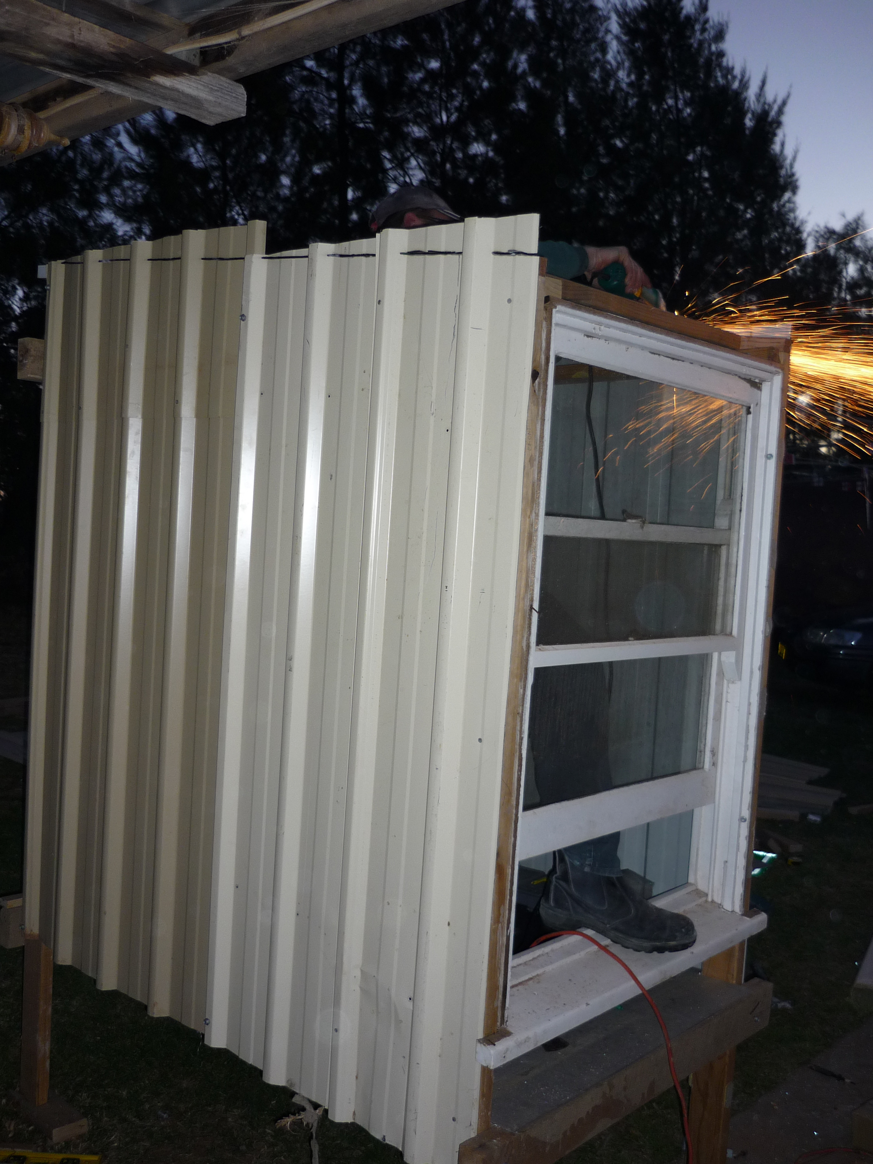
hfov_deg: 42.9
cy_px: 582
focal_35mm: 33
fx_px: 1110
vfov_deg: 55.4
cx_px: 436
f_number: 2.8
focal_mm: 5.5
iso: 100
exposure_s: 1/30
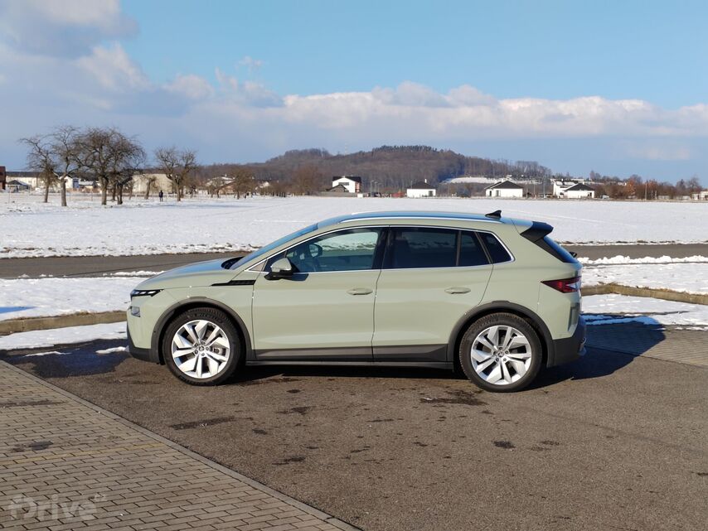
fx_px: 1105
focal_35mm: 54
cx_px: 354
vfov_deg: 27.0
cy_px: 266
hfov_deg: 35.5
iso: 100
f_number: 1.9
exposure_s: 1/1300
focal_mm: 5.52
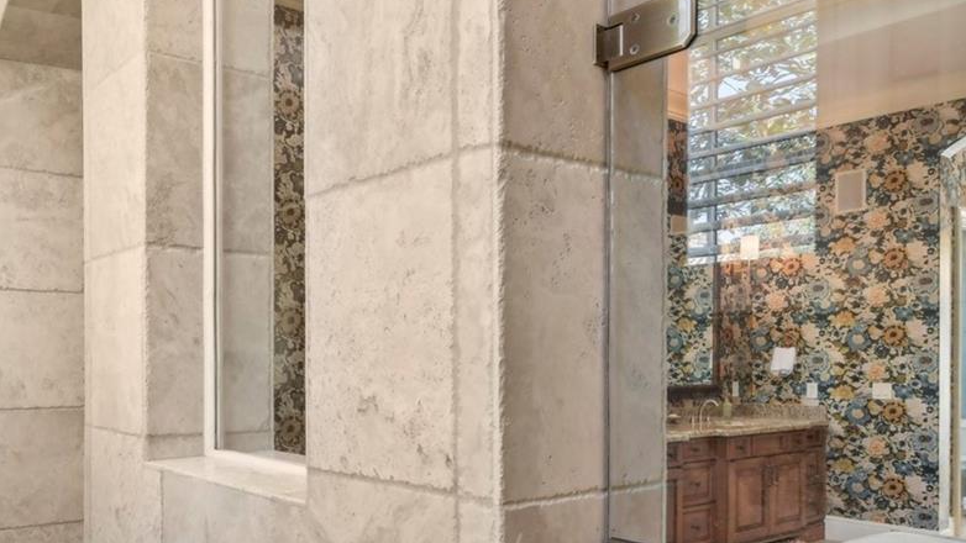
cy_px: 373
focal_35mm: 30
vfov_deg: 38.4
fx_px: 768
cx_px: 256
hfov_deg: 61.2
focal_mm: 14
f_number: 8
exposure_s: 1/15
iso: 400
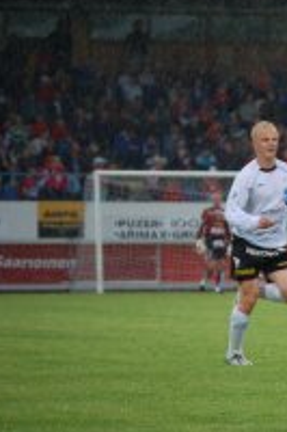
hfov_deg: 3.0
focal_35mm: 450
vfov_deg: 4.6
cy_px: 274
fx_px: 5390
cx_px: 522
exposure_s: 1/250
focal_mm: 120
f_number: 5
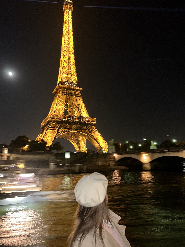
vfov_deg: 69.4
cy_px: 125
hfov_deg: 54.9
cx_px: 90
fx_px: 178
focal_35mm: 25
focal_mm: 6.86
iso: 50
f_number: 1.78
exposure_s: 1/4
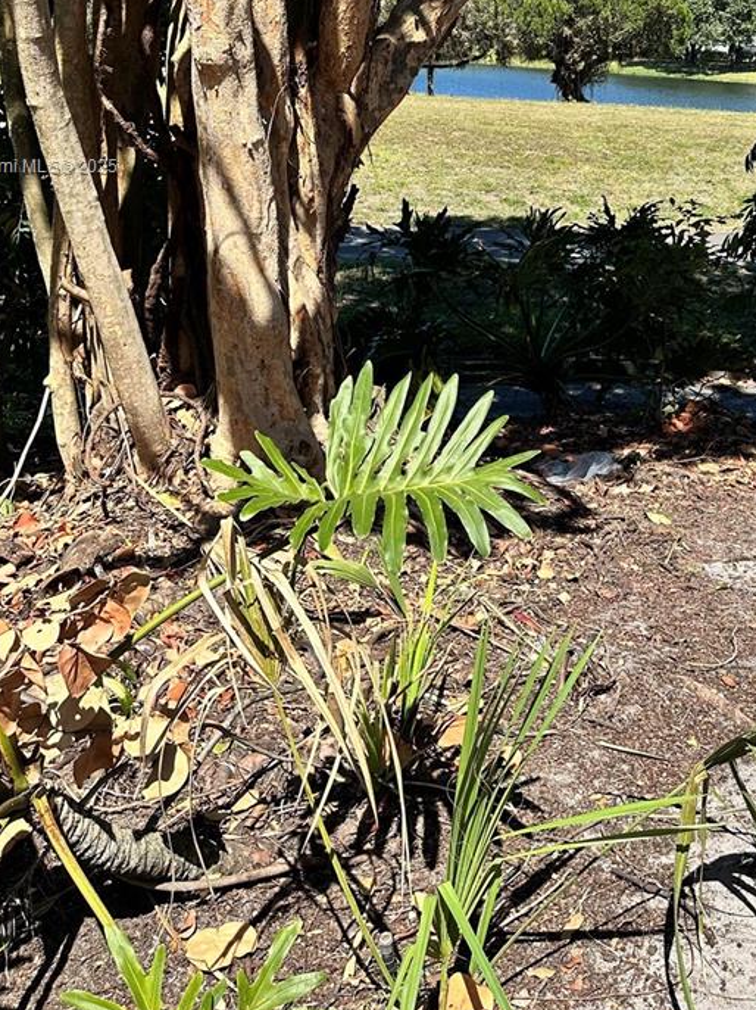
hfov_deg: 34.0
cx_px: 510
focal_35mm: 42
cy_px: 168
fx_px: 1224
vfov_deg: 42.3
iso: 80
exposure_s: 1/3058
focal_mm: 6.86
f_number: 1.78
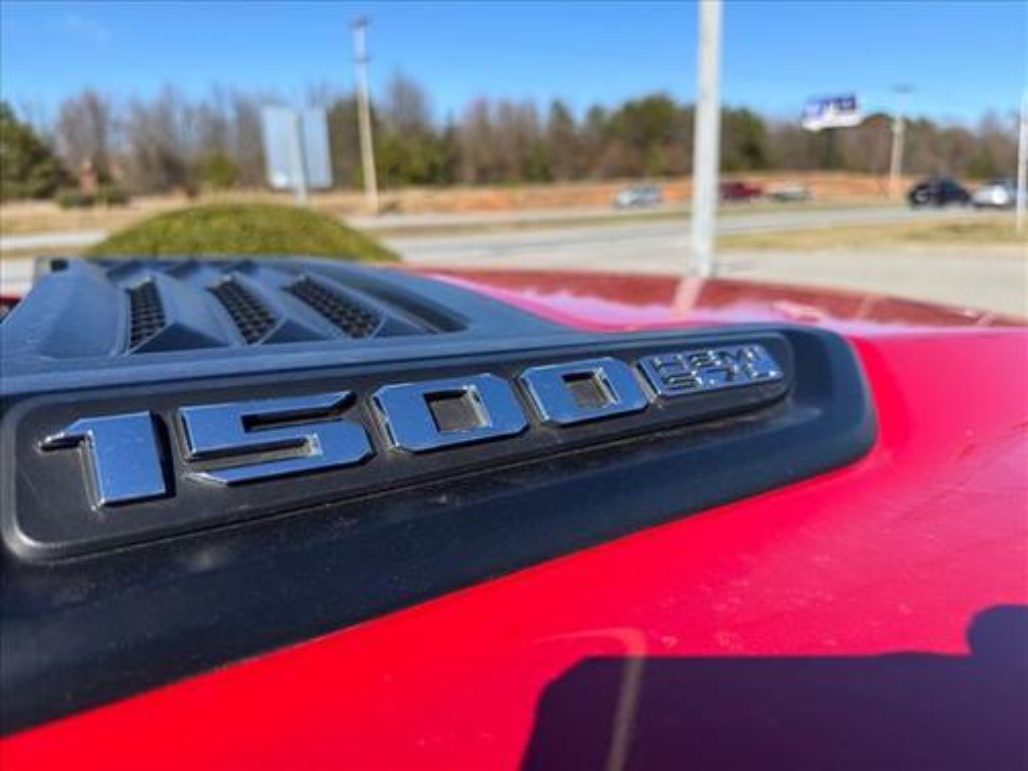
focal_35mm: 24
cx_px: 514
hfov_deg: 71.6
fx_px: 713
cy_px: 386
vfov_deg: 56.8
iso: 80
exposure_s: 1/3096
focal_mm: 6.76
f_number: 1.78
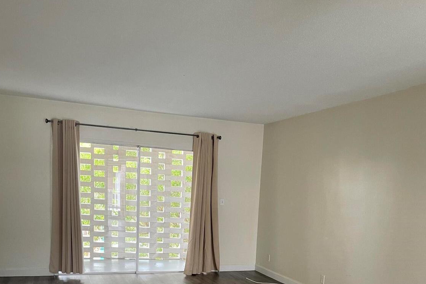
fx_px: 438
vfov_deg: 33.7
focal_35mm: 37
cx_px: 213
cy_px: 265
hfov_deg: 51.9
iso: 200
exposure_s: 1/60
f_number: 1.6
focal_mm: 4.2
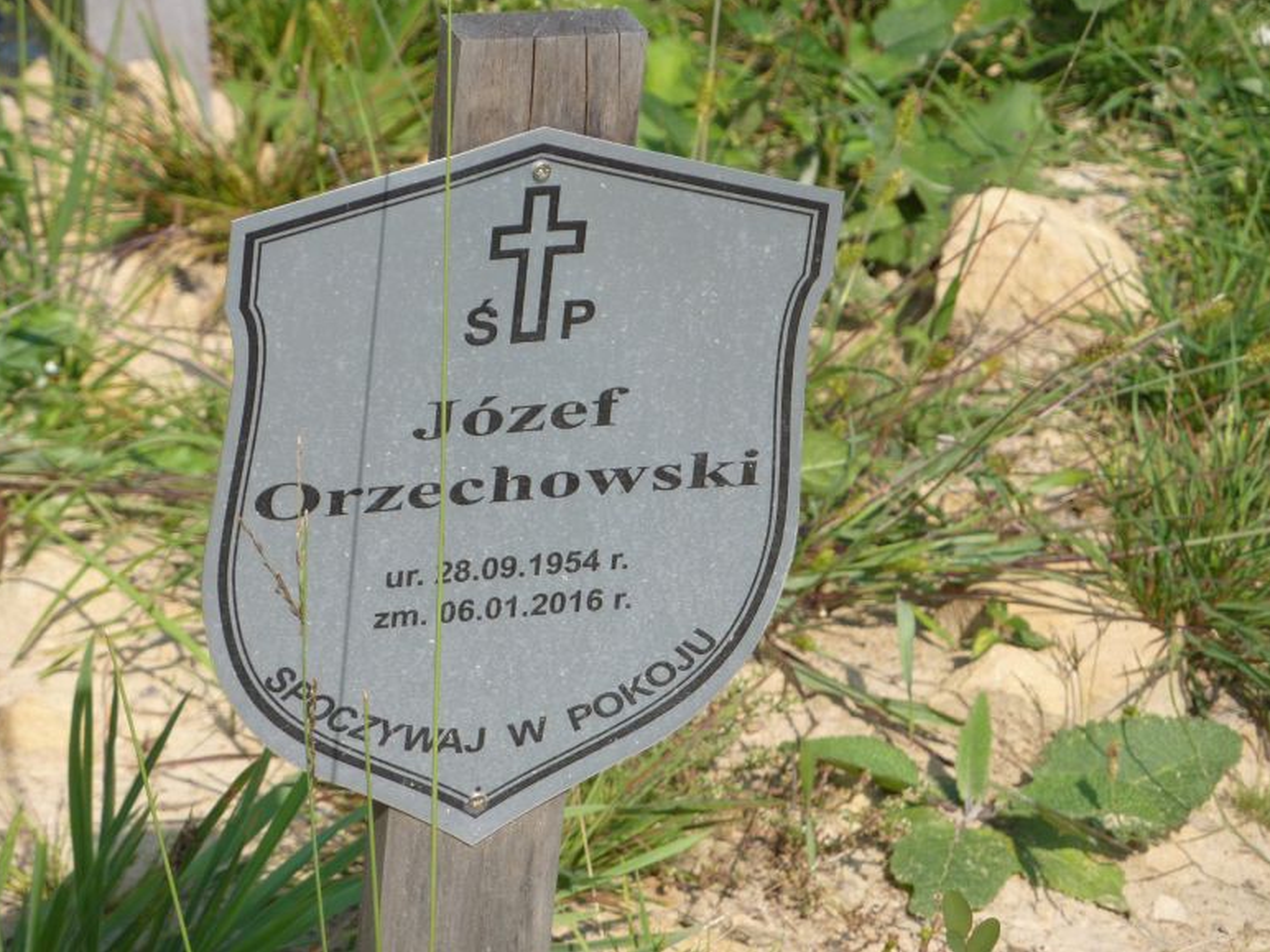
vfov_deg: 7.3
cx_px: 638
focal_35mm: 203
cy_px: 460
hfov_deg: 9.7
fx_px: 7448
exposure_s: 1/640
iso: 125
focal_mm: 32.1
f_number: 4.5
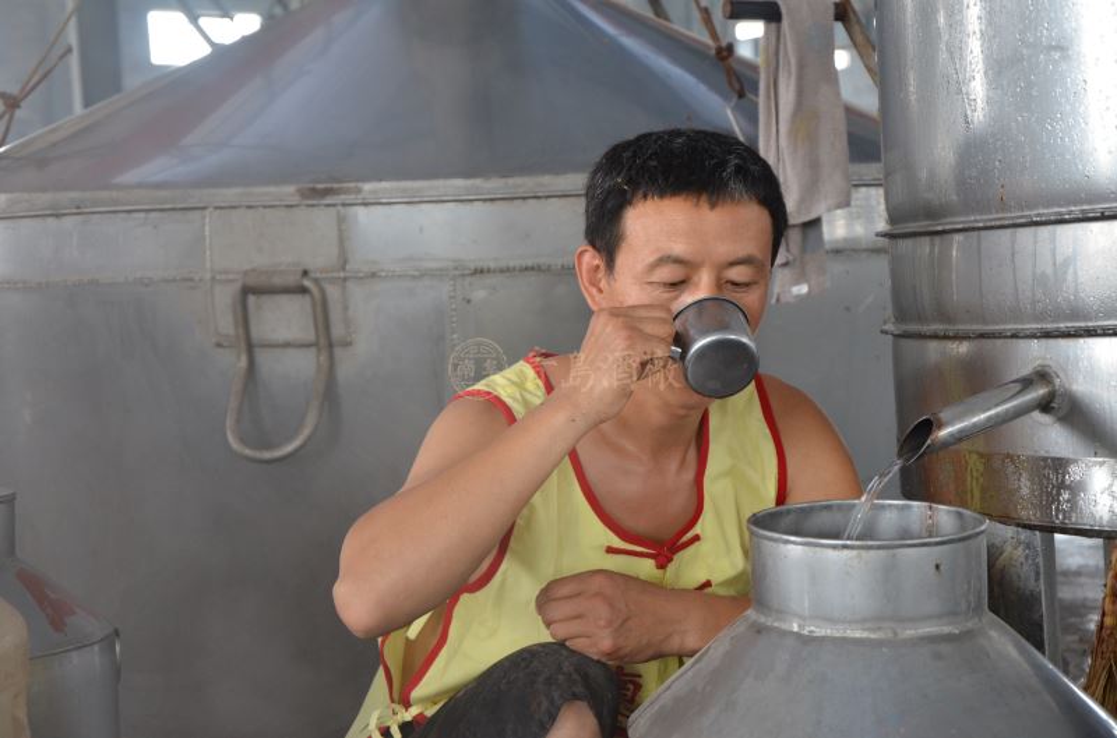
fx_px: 2321
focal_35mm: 75
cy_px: 369
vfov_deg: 18.1
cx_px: 558
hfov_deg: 27.1
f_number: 5
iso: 800
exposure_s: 1/50
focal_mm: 50
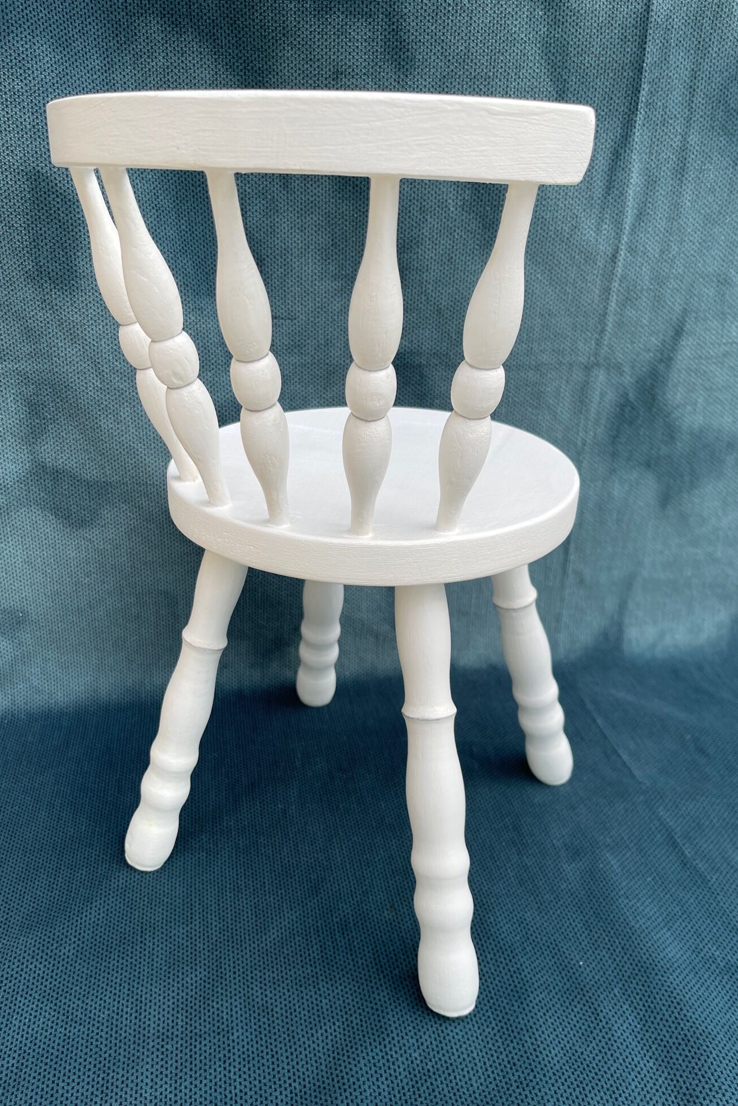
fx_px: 861
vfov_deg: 65.5
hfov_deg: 46.3
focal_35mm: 28
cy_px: 564
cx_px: 328
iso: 32
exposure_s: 1/1689
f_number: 1.6
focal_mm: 5.1
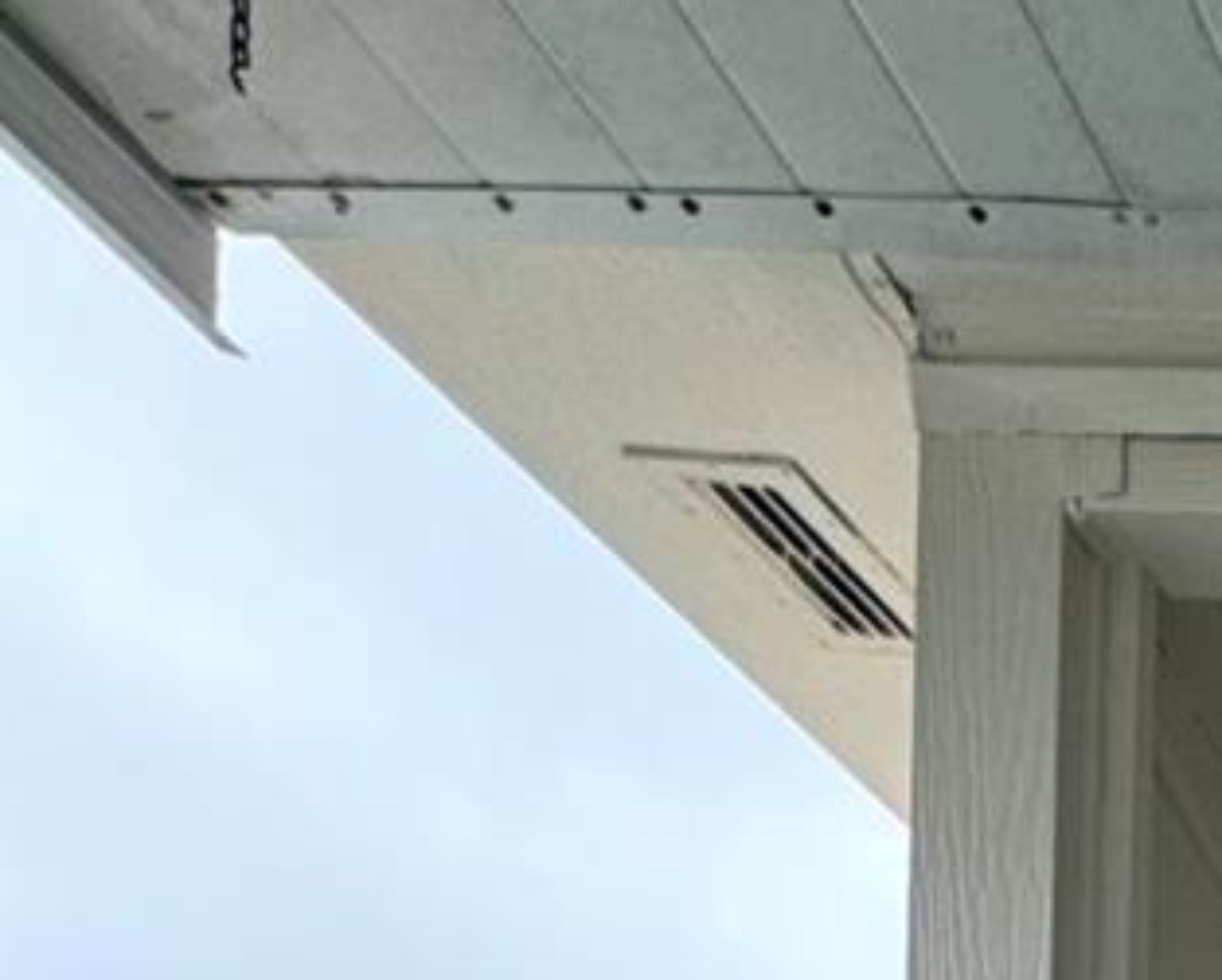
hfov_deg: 21.3
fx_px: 2425
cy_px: 2366
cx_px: 2054
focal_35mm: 67
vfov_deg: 14.5
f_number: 2.2
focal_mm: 2.22
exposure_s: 1/115
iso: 40
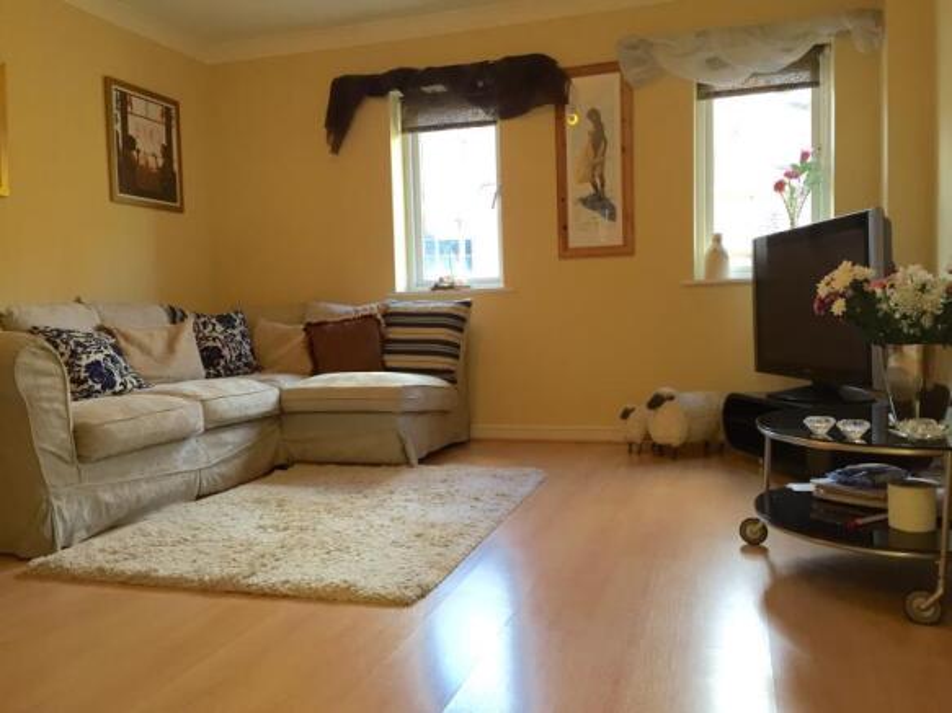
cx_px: 476
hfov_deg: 61.7
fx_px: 797
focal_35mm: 29
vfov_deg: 48.2
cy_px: 356
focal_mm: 4.15
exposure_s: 1/33
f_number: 2.2
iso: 50
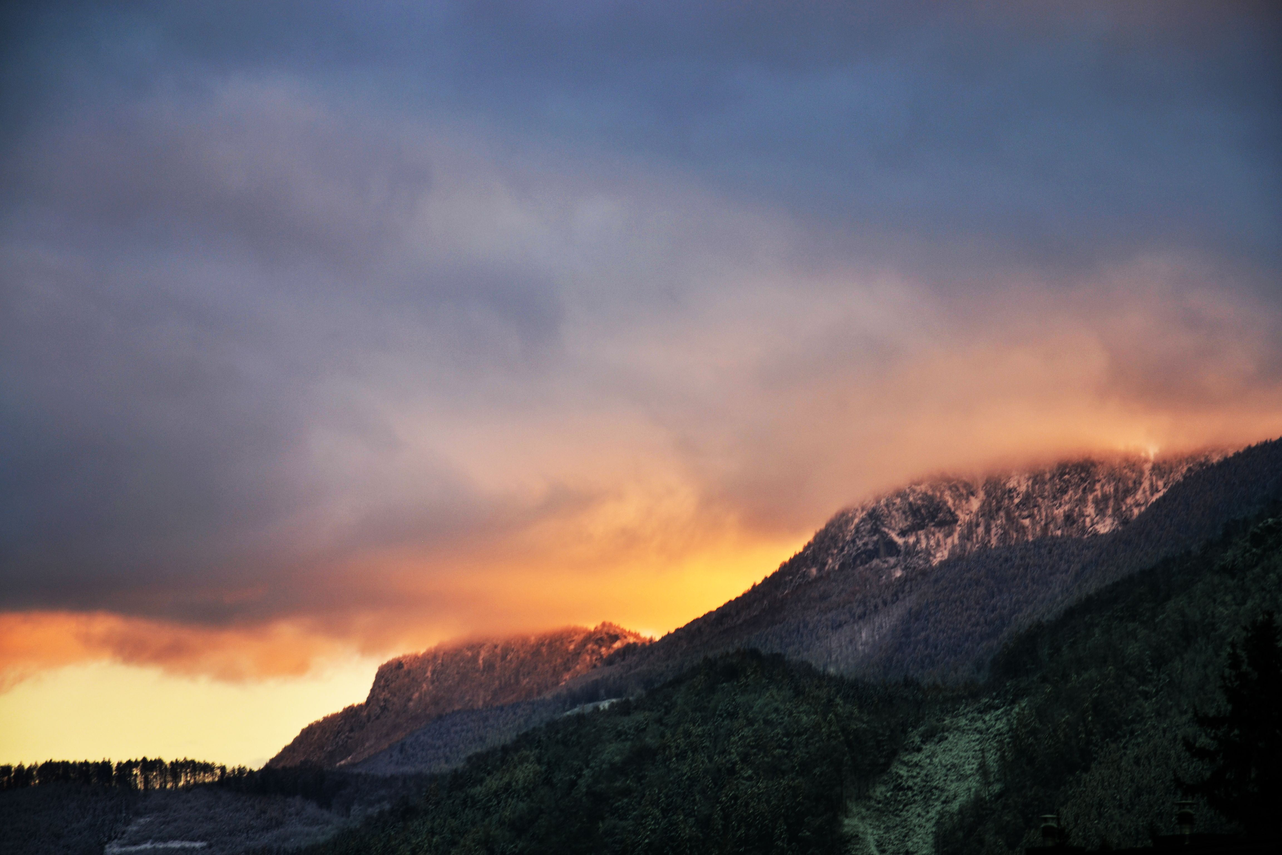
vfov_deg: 10.8
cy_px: 428
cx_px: 641
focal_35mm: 128
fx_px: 4540
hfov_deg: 16.1
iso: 100
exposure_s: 1/50
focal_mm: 85
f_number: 5.6
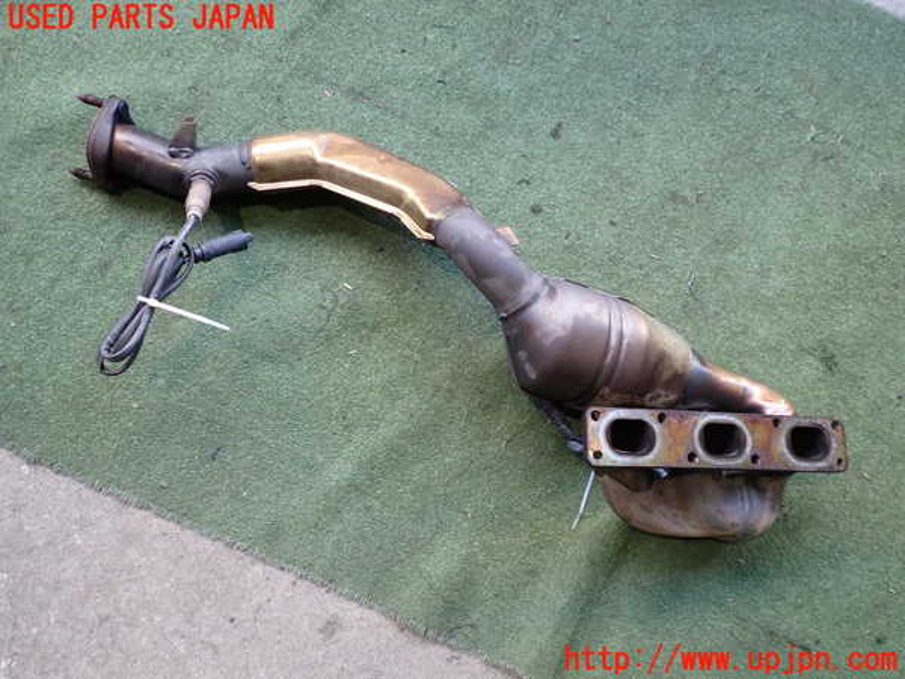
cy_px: 340
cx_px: 452
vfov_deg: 46.8
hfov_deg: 60.0
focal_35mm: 30
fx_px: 784
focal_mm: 5.4
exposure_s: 1/60
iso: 200
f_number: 2.3
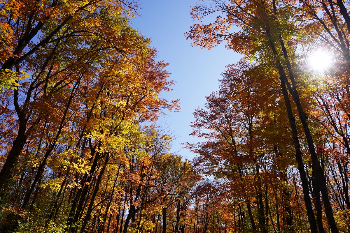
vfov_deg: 45.0
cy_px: 116
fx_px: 282
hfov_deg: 63.7
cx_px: 175
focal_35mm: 29
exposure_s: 1/200
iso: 100
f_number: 10
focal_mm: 29
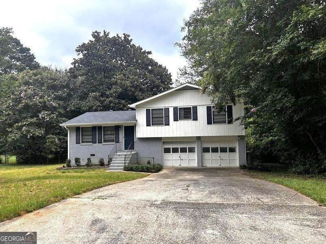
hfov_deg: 67.3
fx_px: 245
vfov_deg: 53.1
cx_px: 163
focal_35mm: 26
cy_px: 122
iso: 50
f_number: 1.5
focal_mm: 5.7
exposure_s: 1/1361
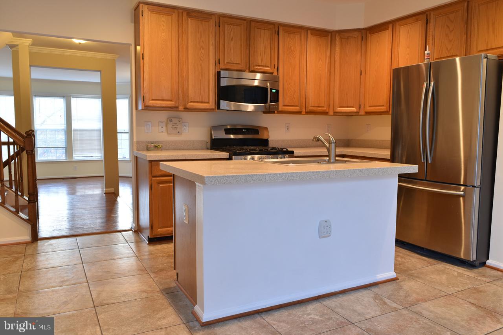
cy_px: 168
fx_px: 377
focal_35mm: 27
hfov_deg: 67.4
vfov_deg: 47.9
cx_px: 252
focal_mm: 18
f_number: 7.1
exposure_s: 1/2.5
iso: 200
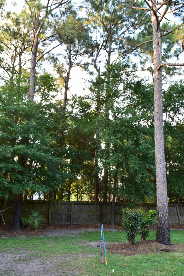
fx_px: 230
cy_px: 138
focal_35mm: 30
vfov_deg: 61.9
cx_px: 92
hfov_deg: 43.6
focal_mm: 20
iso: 400
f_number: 8
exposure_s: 1/50
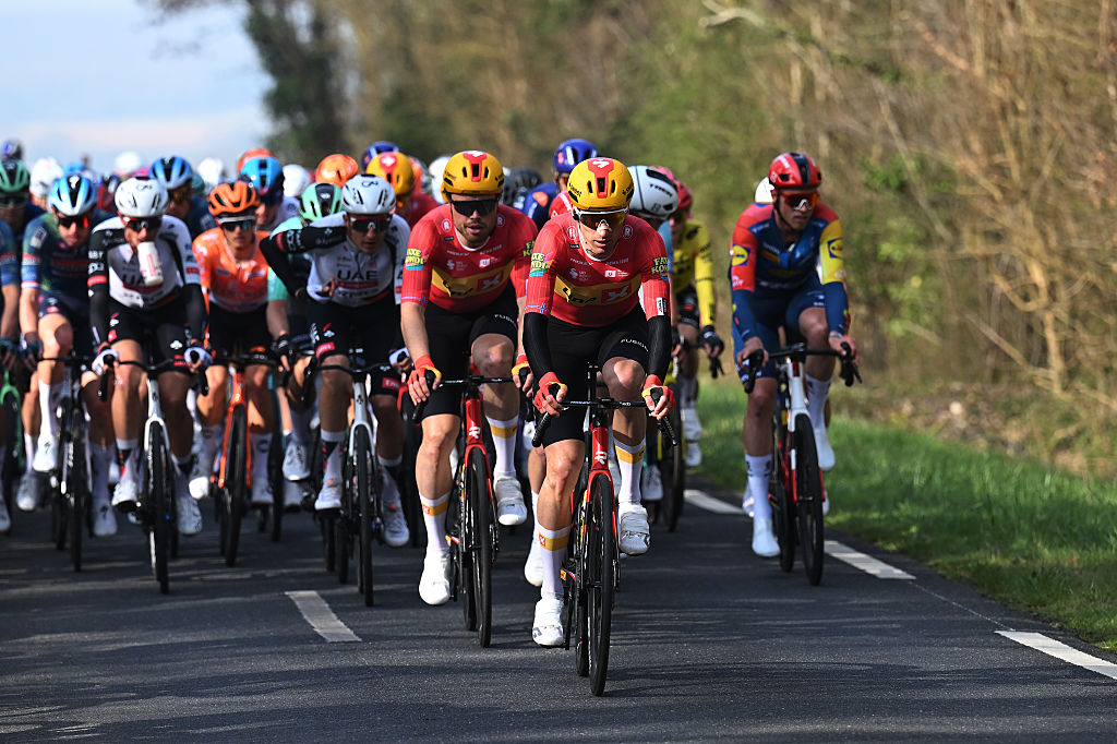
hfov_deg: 8.1
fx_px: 7909
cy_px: 372
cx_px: 558
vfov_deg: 5.4
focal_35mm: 255
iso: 500
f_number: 3.5
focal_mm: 170
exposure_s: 1/2000
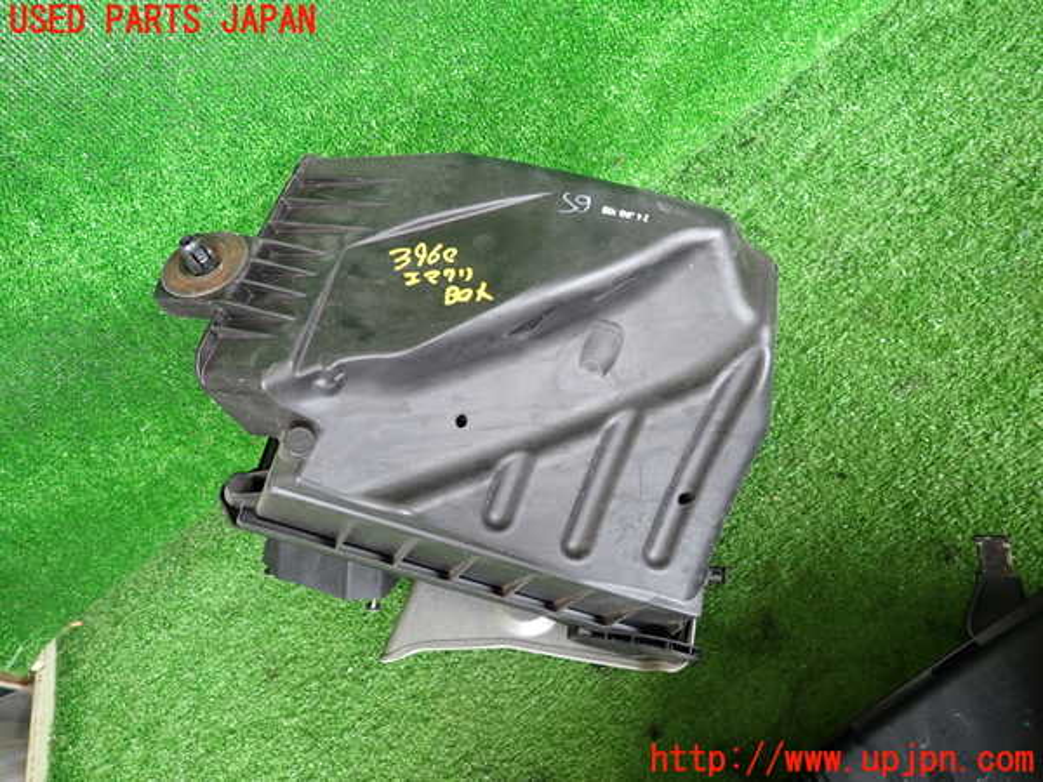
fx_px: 753
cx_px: 522
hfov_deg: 69.4
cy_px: 391
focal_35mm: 25
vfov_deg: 54.9
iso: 200
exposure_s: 1/80
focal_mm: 4.5
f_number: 2
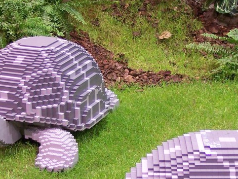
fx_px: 839
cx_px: 141
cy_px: 143
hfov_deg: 16.1
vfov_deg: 12.1
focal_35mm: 122
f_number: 3.1
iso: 80
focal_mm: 9.3
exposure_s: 1/2
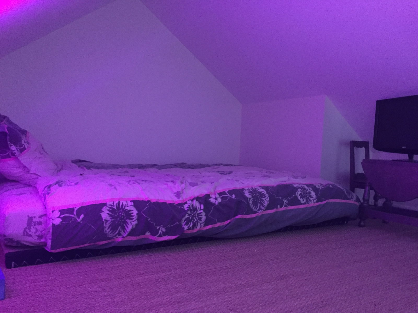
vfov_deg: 48.2
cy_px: 156
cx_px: 209
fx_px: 350
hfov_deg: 61.7
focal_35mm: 29
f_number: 2.2
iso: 1000
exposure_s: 1/17
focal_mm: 4.15
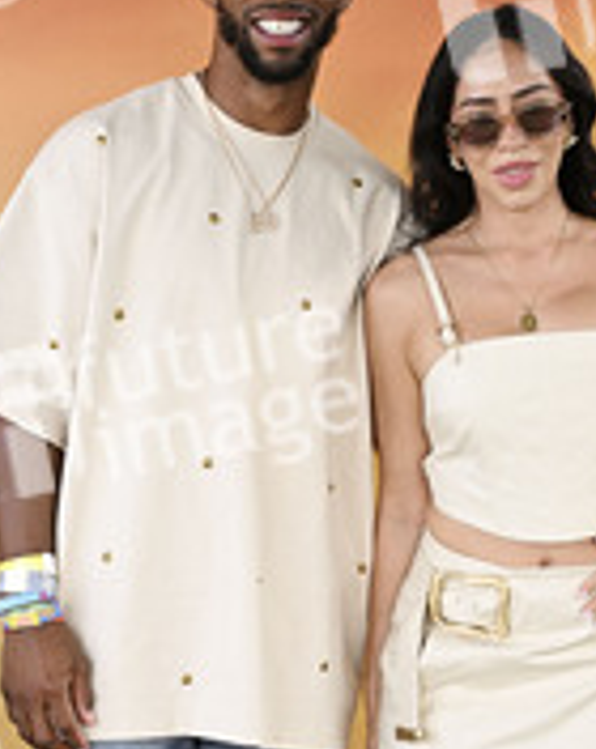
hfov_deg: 14.1
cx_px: 264
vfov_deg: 17.5
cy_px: 621
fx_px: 2412
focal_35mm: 109
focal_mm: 51
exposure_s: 1/250
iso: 1600
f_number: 6.3
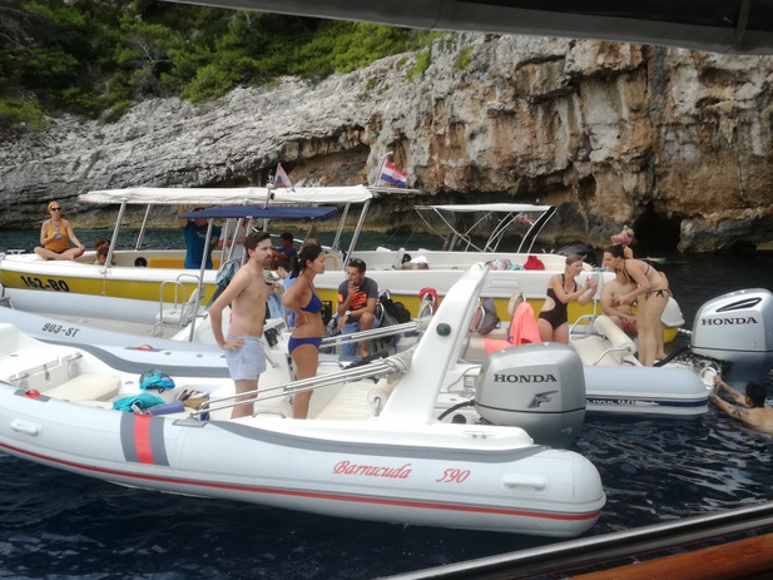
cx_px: 353
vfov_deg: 40.7
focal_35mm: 35
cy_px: 302
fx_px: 782
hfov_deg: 52.6
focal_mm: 3.79
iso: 50
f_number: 2
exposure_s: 1/664
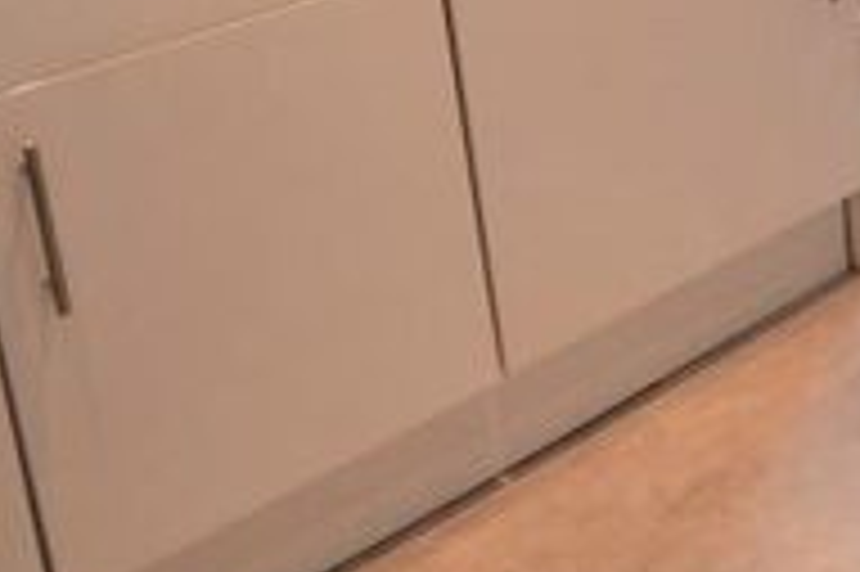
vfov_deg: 17.9
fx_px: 1575
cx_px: 1252
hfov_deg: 24.5
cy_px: -336
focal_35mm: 66
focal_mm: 12
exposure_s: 1/60
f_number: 4
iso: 800
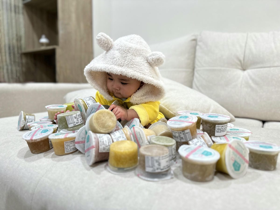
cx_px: 140
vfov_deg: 56.8
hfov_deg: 71.6
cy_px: 105
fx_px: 194
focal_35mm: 24
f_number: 1.78
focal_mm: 6.86
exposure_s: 1/120
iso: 125
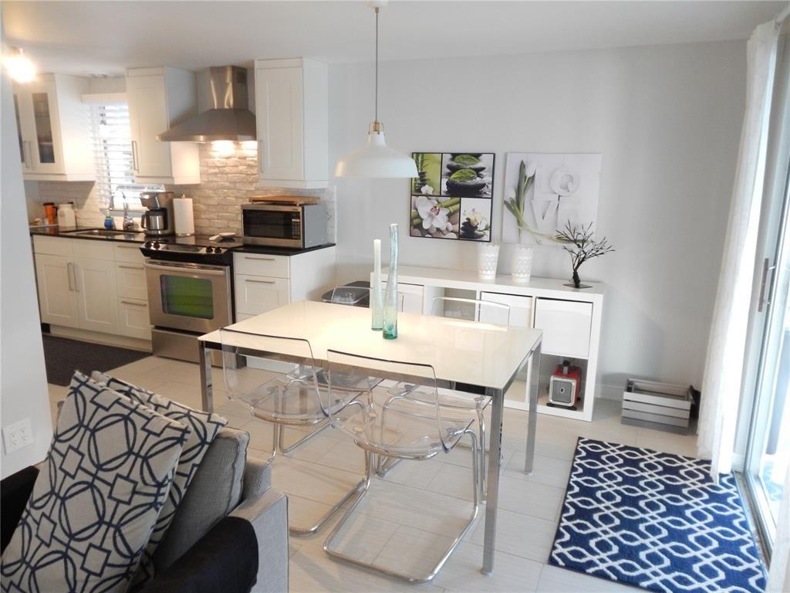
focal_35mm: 25
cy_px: 296
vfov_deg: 54.9
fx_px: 571
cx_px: 395
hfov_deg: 69.4
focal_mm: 4.5
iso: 400
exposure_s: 1/25
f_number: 3.2
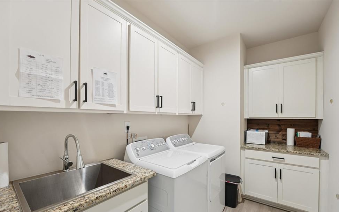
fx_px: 139
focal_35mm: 15
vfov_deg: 74.5
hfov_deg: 101.4
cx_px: 164
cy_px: 118
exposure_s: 1/5
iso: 320
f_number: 8
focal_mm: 14
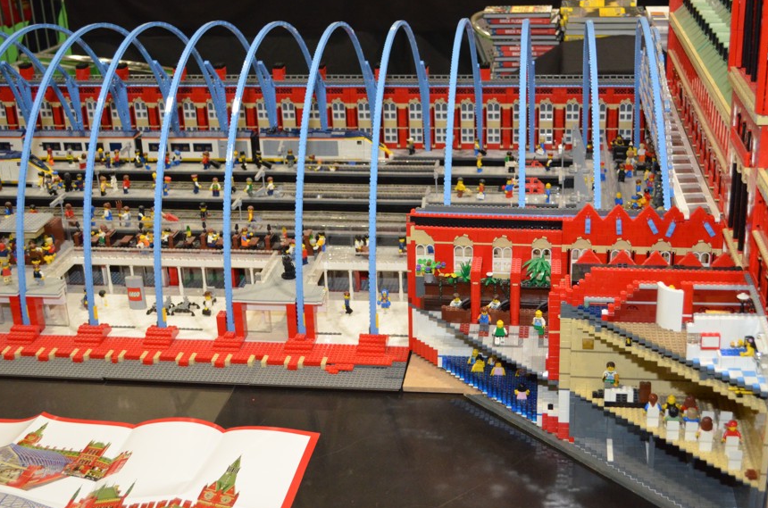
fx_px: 1076
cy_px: 230
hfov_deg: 39.2
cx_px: 422
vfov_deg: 26.5
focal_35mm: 51
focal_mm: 29
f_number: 4.5
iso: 2500
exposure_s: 1/60
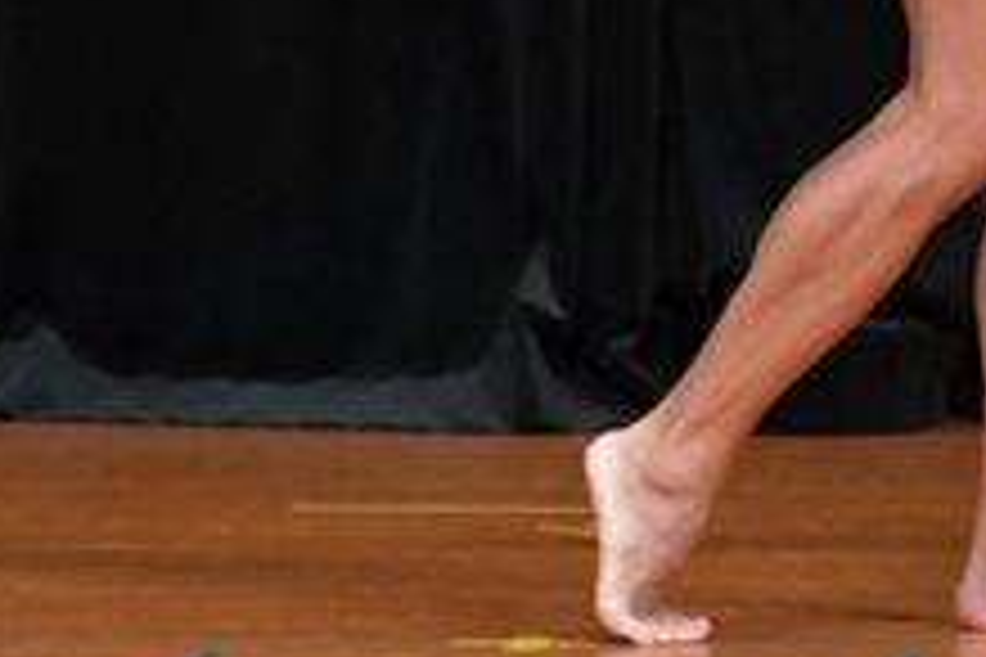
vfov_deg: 1.4
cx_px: 993
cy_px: -315
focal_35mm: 1008
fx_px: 27606
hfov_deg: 2.0
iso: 4000
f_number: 5.6
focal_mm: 190
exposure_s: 1/400
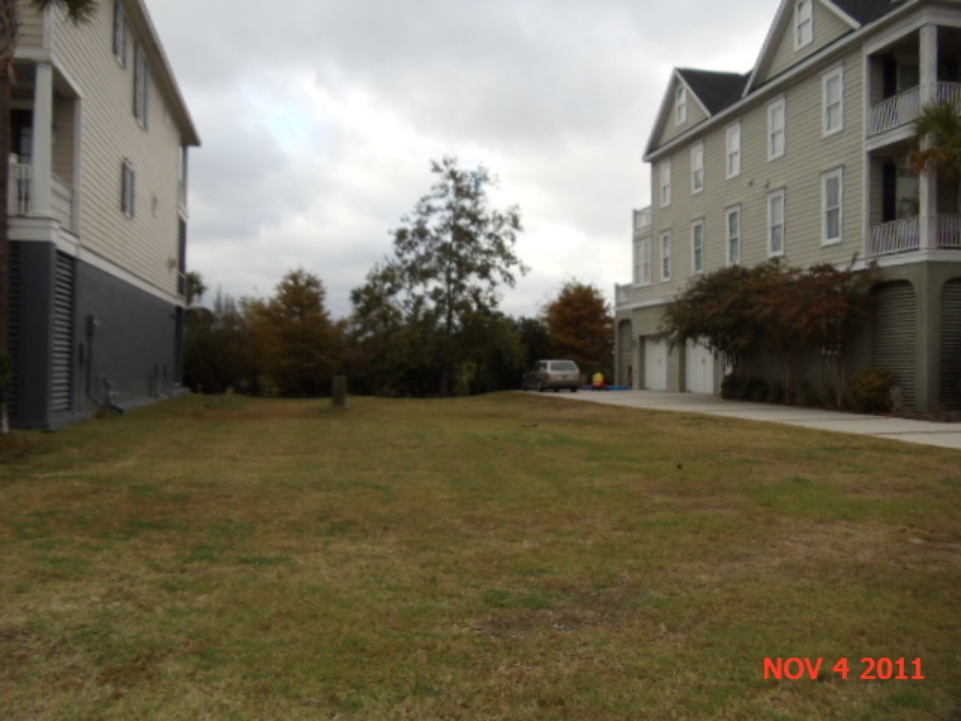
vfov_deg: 32.9
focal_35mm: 44
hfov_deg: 42.9
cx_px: 480
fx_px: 1222
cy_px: 360
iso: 100
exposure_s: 1/500
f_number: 3.5
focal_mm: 6
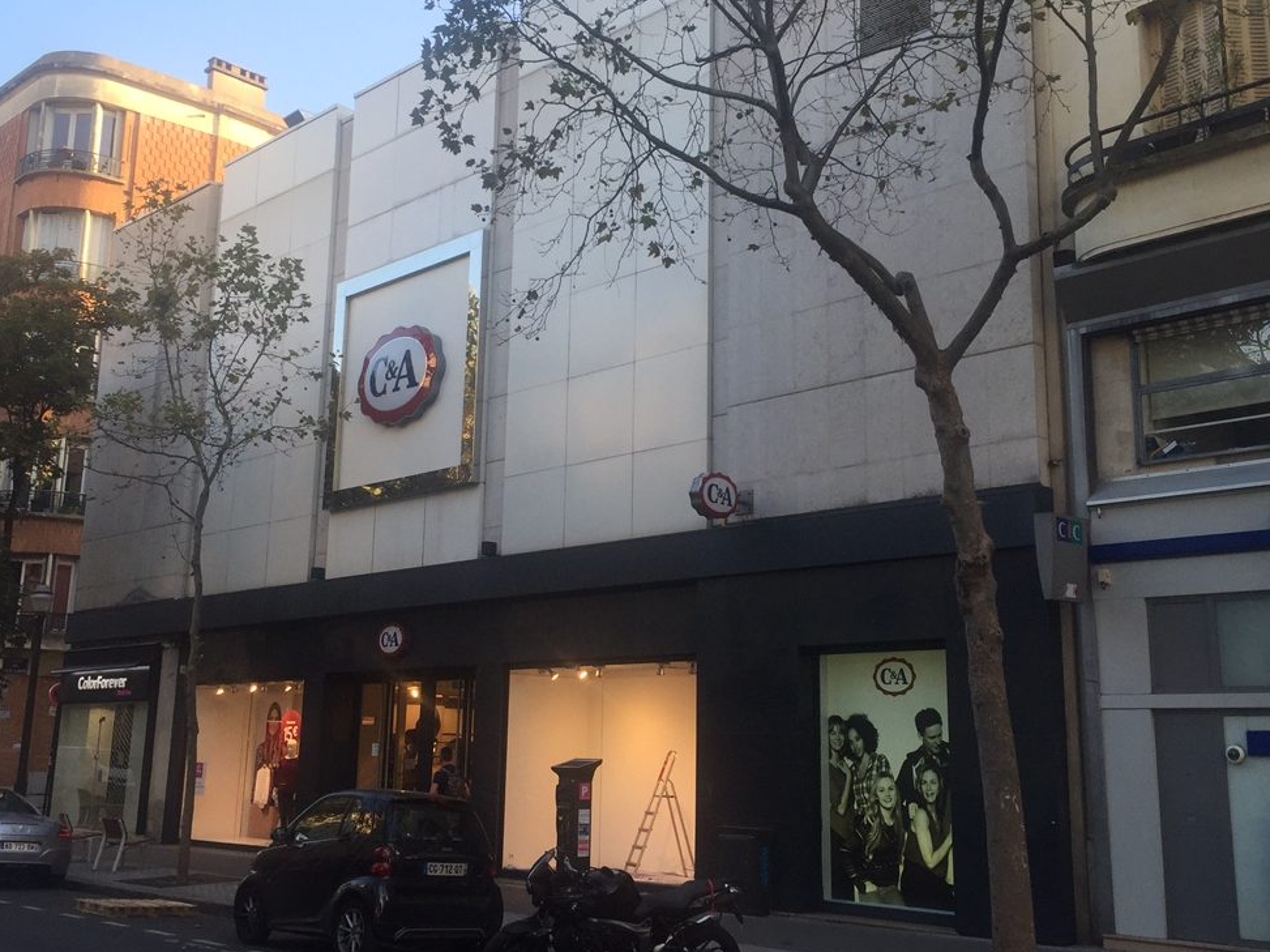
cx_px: 658
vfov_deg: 40.6
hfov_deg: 52.6
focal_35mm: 35
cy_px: 424
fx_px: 1284
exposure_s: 1/273
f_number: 2.2
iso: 32
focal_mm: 4.15
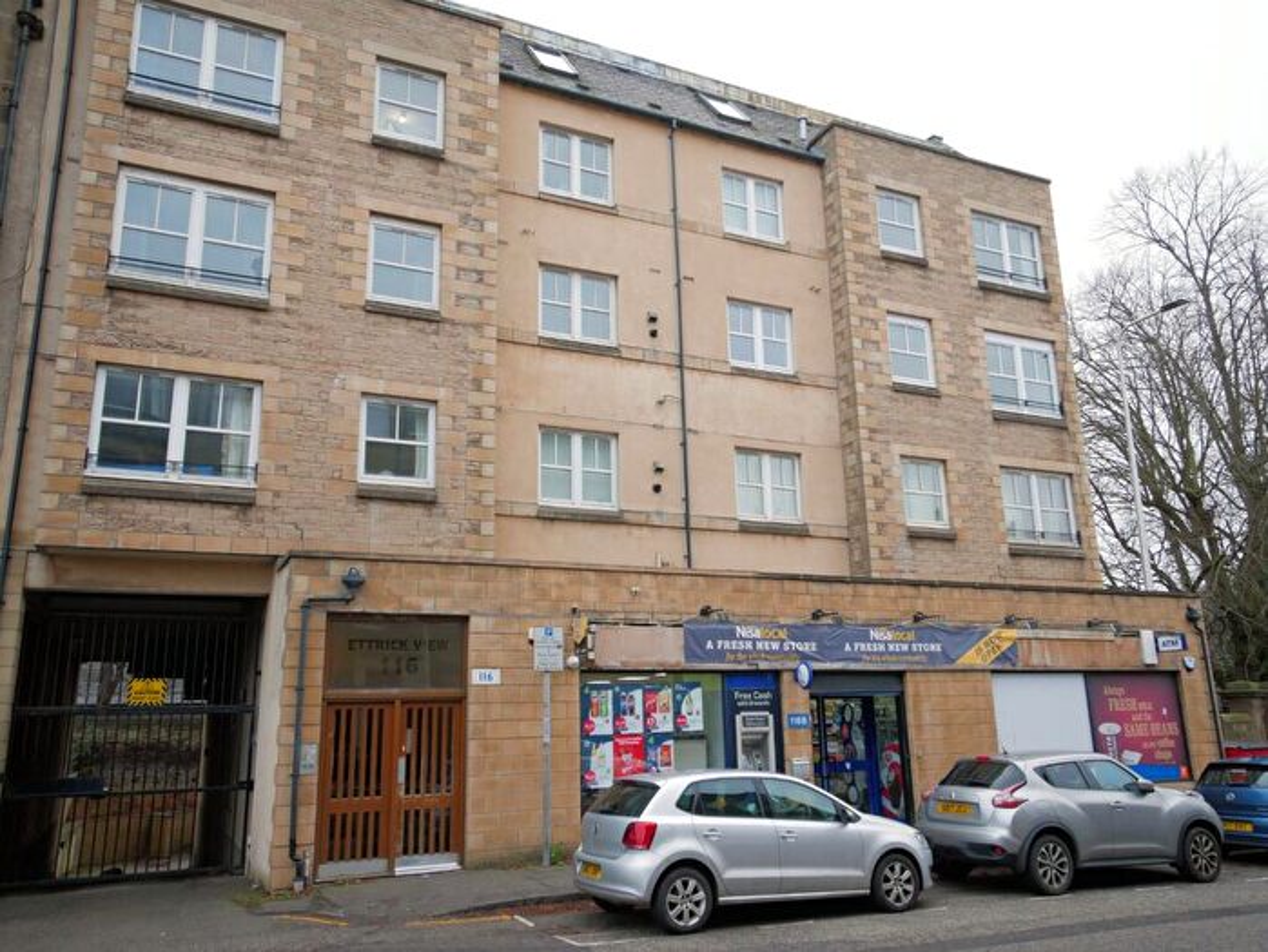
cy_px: 476
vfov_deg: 49.8
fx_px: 1026
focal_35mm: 28
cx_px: 634
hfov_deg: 63.4
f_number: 4
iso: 320
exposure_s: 1/60
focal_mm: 14
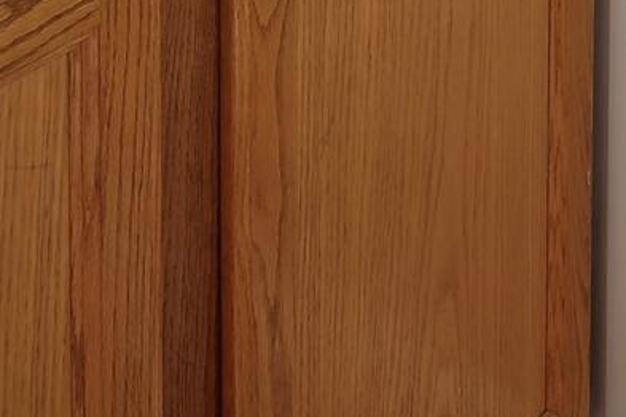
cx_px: 663
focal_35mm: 73
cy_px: -652
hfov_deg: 25.9
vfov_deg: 12.9
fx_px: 1269
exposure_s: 1/15
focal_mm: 14
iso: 400
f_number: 8
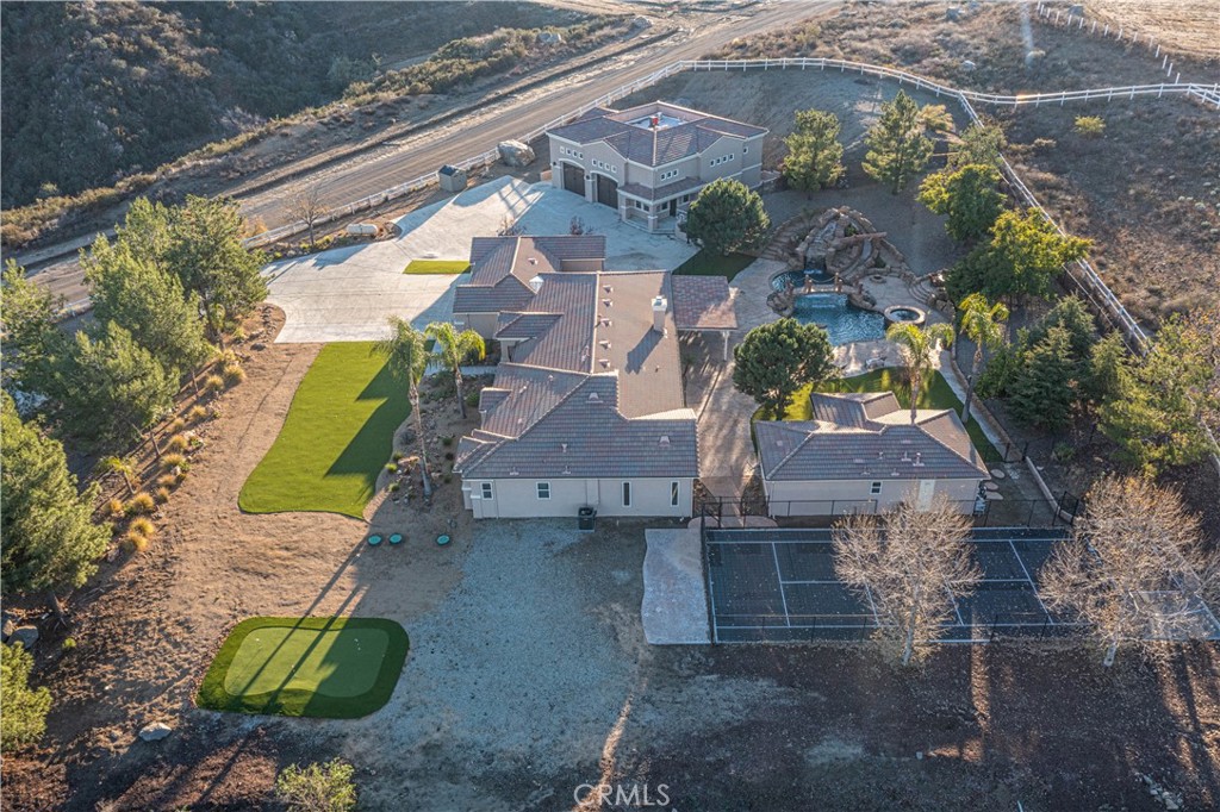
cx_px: 610
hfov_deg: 65.5
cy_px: 406
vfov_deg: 46.4
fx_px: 949
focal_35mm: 28
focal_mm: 10.26
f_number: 8
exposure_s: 1/50
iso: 100
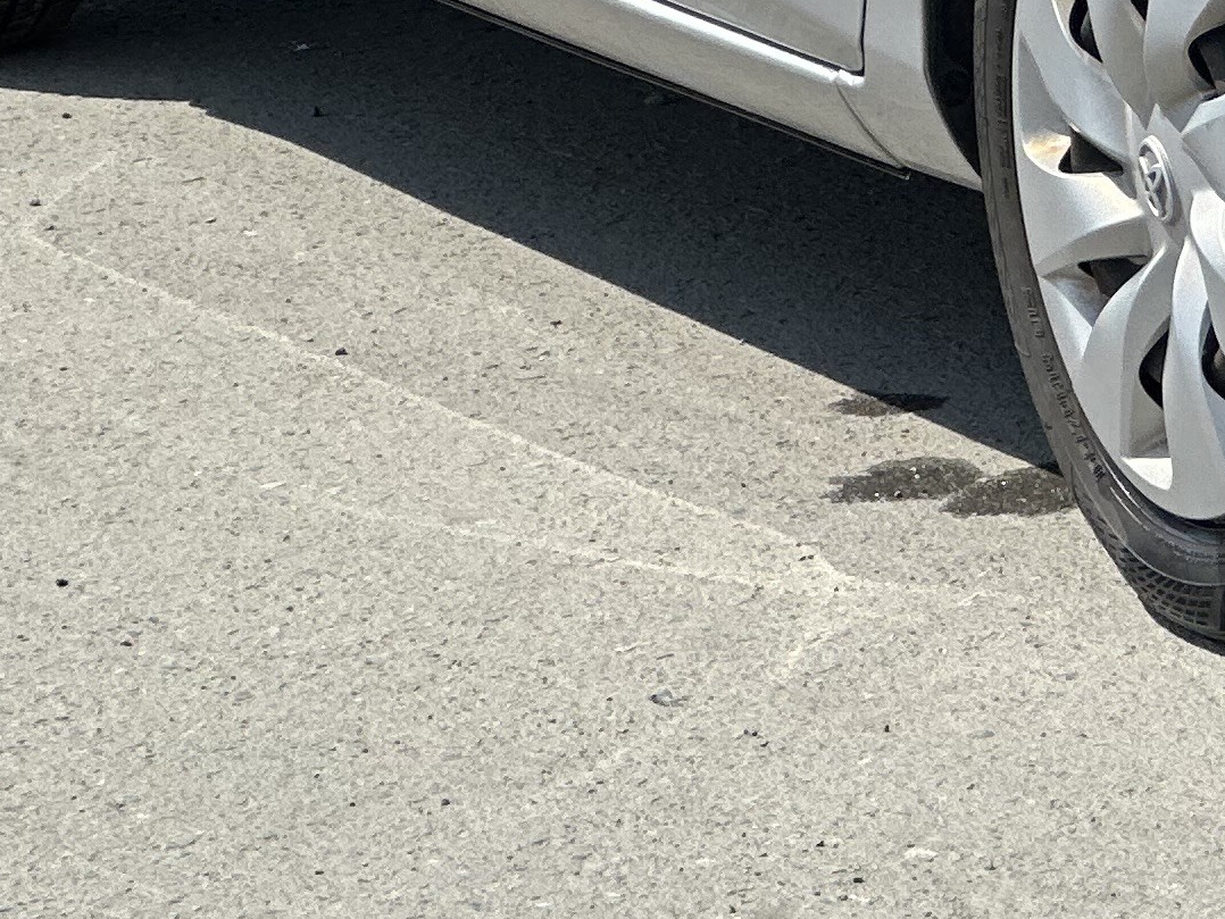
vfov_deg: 5.1
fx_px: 10194
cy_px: -451
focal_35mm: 288
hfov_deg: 6.8
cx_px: 1730
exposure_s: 1/861
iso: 32
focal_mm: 9
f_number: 2.8
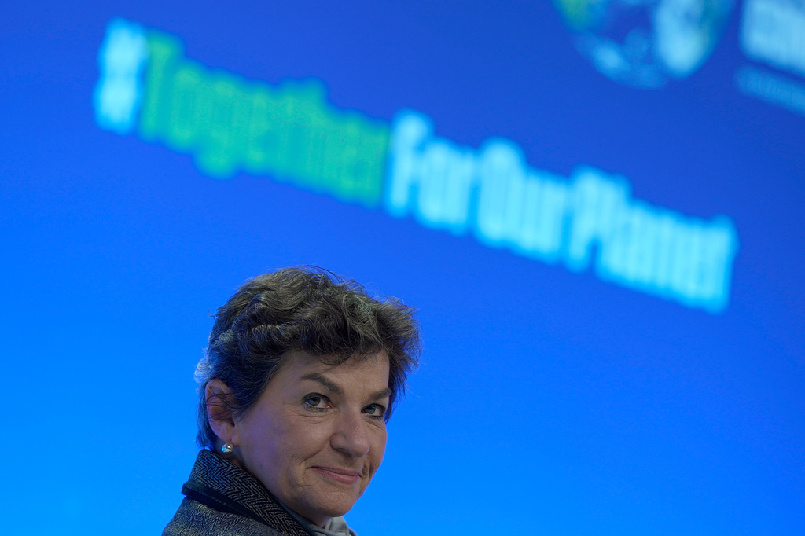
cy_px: 268
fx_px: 4515
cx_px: 402
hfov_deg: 10.2
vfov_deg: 6.8
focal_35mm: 202
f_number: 2.2
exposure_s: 1/125
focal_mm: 135
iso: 100
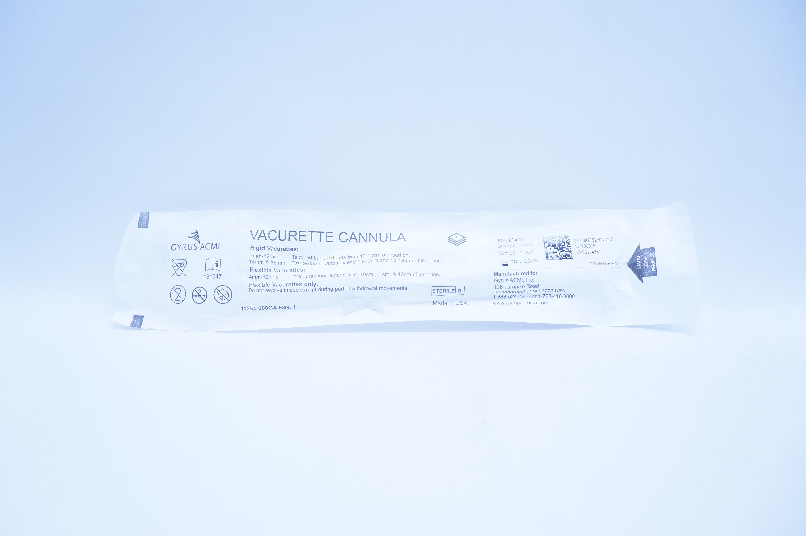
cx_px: 403
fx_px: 604
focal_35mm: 27
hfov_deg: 67.4
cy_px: 268
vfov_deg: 47.8
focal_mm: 18
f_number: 5.6
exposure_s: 1/160
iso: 800
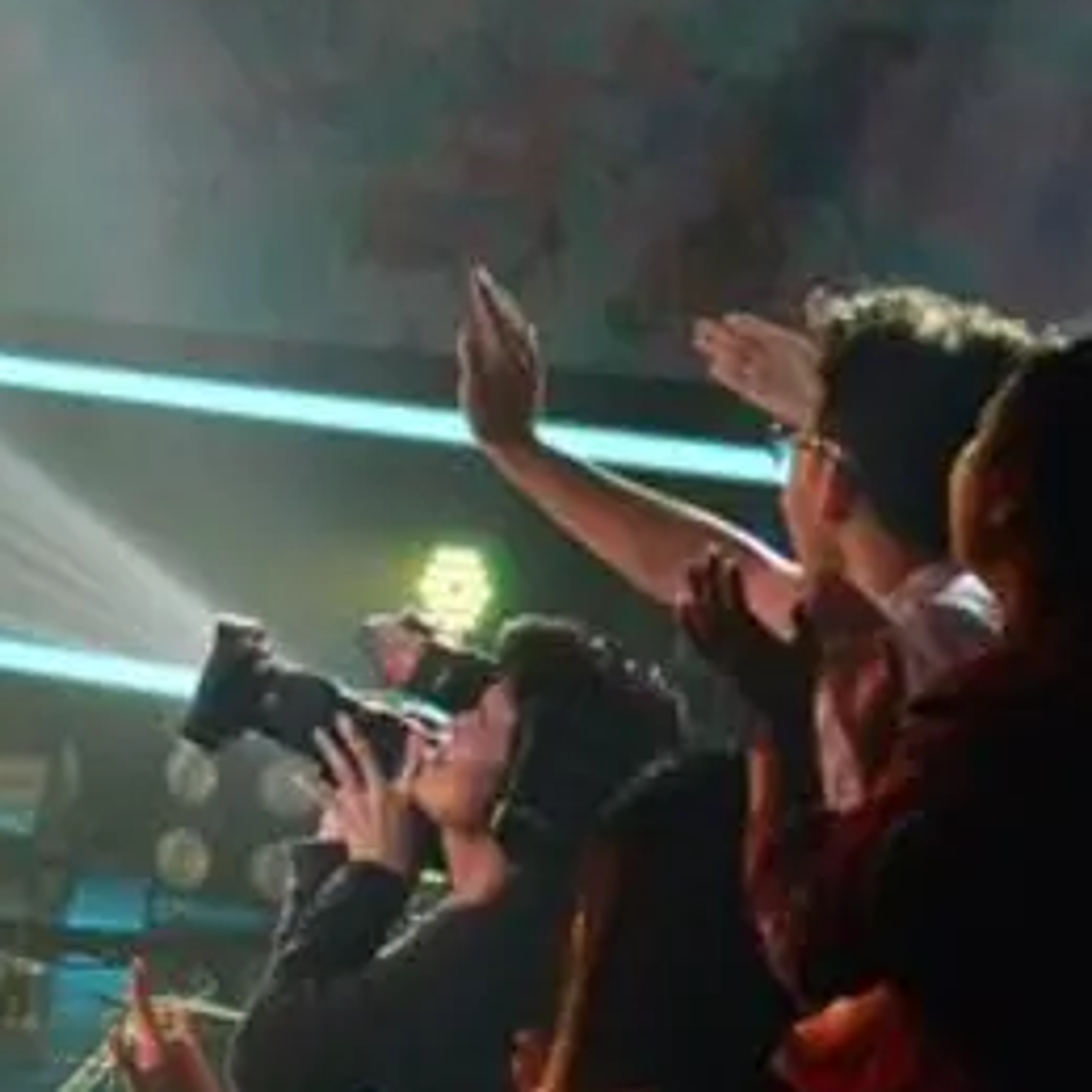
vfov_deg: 6.6
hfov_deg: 6.5
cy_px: 601
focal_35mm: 267
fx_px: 9529
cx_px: -361
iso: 5000
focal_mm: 70
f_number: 5
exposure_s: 1/640
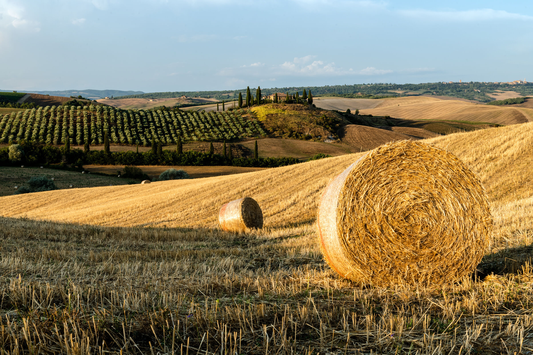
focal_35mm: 48
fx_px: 711
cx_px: 266
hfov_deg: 41.1
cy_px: 178
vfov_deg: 28.1
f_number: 18
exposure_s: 1/20
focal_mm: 48
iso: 100
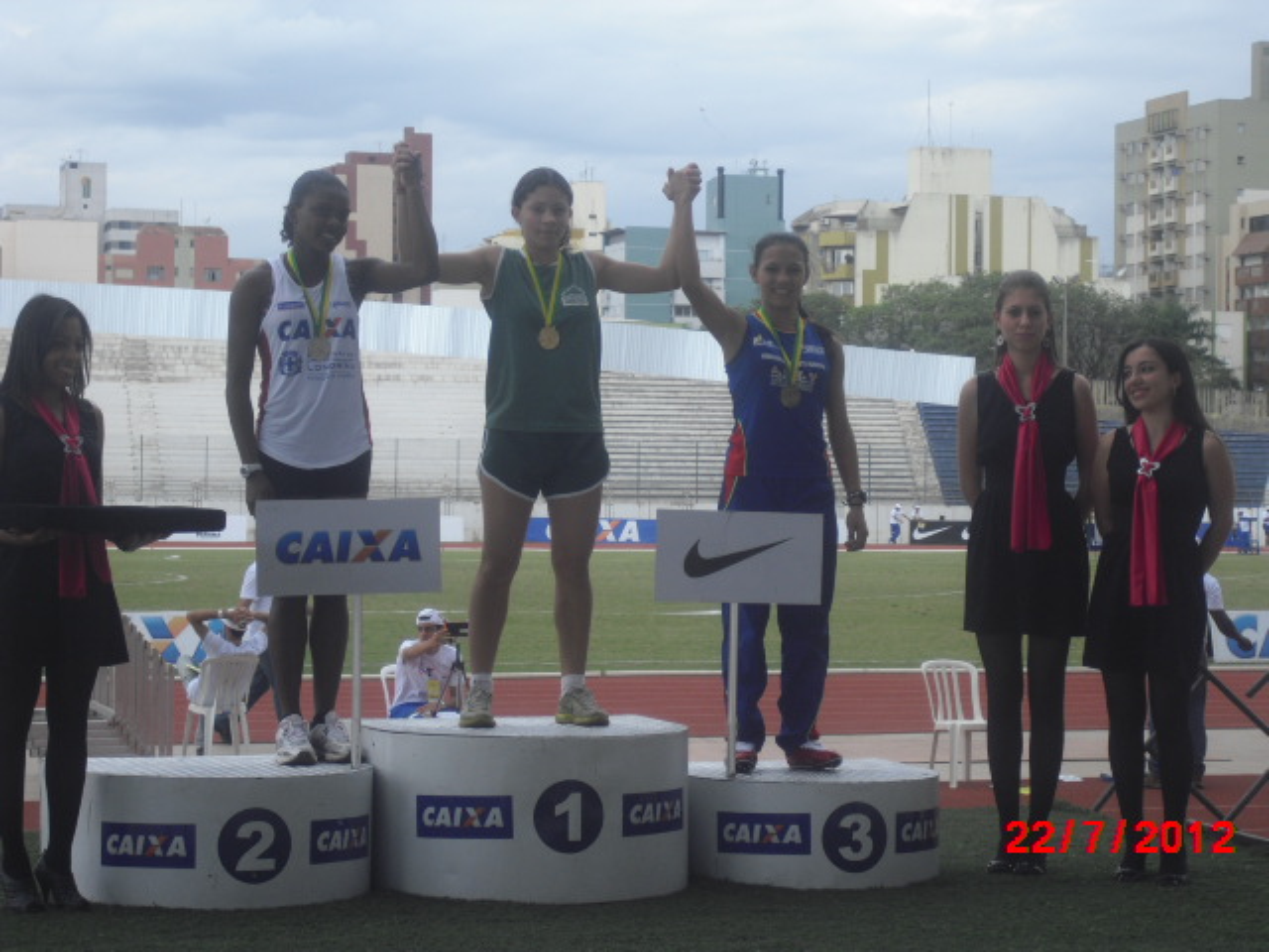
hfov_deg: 22.0
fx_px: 3263
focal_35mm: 89
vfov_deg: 16.6
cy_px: 476
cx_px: 634
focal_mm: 15.7
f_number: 5.1
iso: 100
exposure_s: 1/250
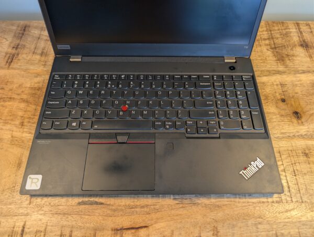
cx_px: 157
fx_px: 218
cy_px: 118
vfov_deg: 57.0
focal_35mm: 24
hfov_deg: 71.5
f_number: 1.68
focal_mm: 6.9
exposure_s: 1/100
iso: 112
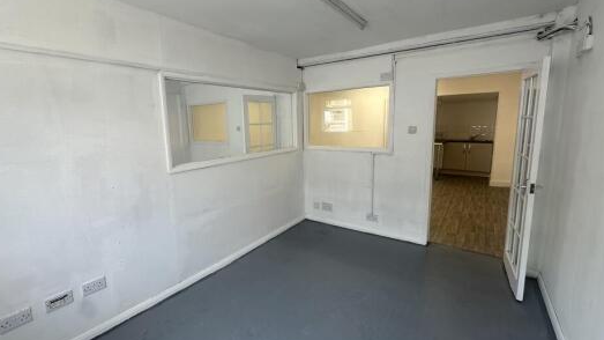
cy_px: 164
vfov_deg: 63.9
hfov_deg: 95.6
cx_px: 272
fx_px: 272
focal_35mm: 17
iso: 40
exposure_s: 1/117
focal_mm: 2.22
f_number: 2.2
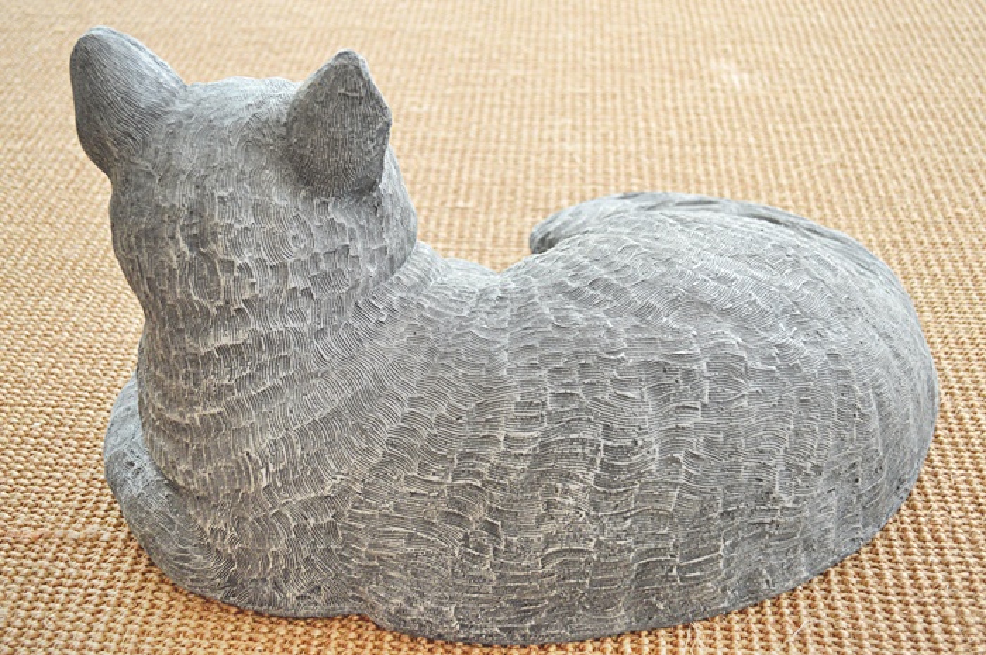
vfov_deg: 36.8
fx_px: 985
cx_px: 493
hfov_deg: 53.2
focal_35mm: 36
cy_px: 328
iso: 1600
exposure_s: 1/15
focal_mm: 24
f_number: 4
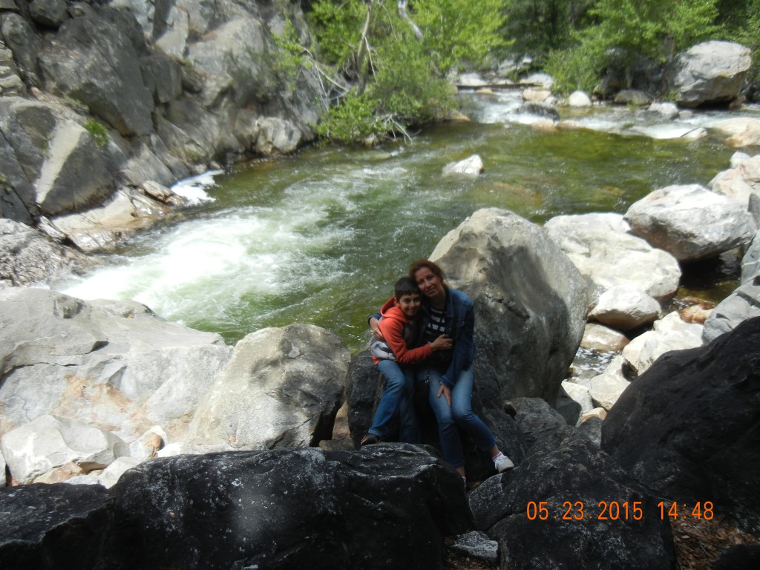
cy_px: 285
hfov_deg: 60.0
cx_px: 380
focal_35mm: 30
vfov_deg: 46.8
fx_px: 659
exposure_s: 1/296
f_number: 7
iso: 160
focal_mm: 5.4
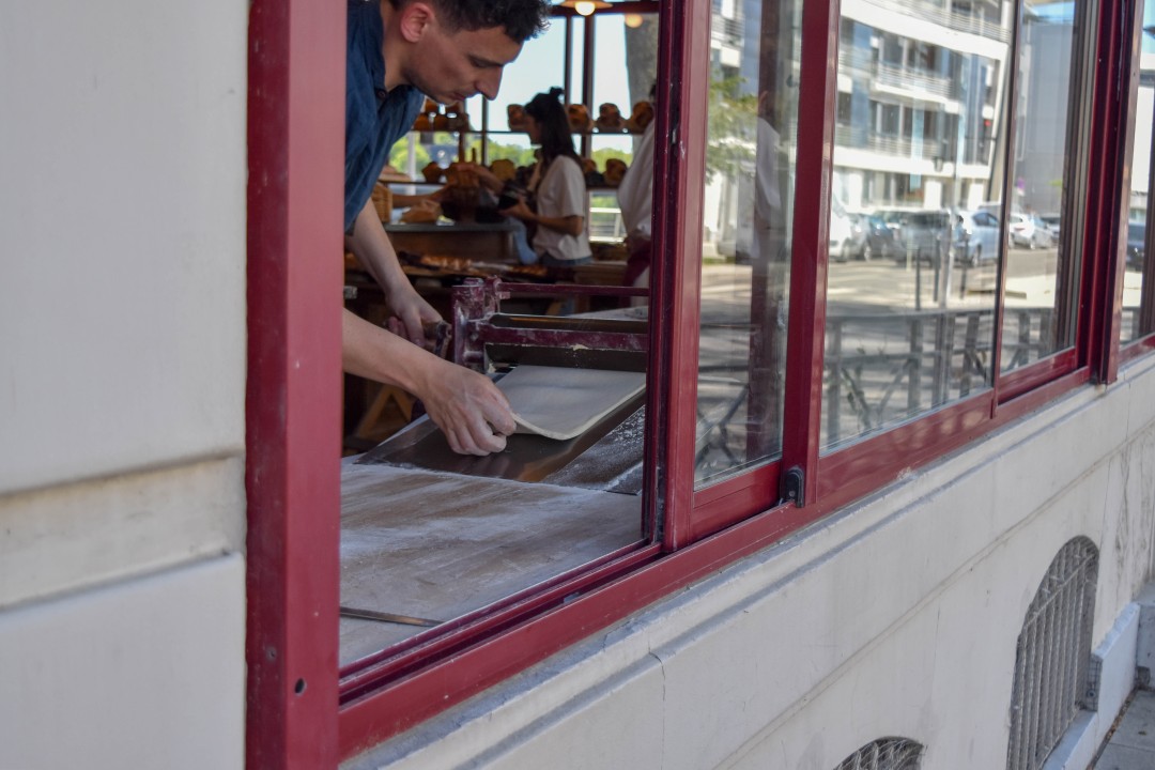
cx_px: 578
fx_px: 1492
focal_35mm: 46
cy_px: 385
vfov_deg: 28.9
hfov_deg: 42.3
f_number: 4.2
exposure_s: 1/1000
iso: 450
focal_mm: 31
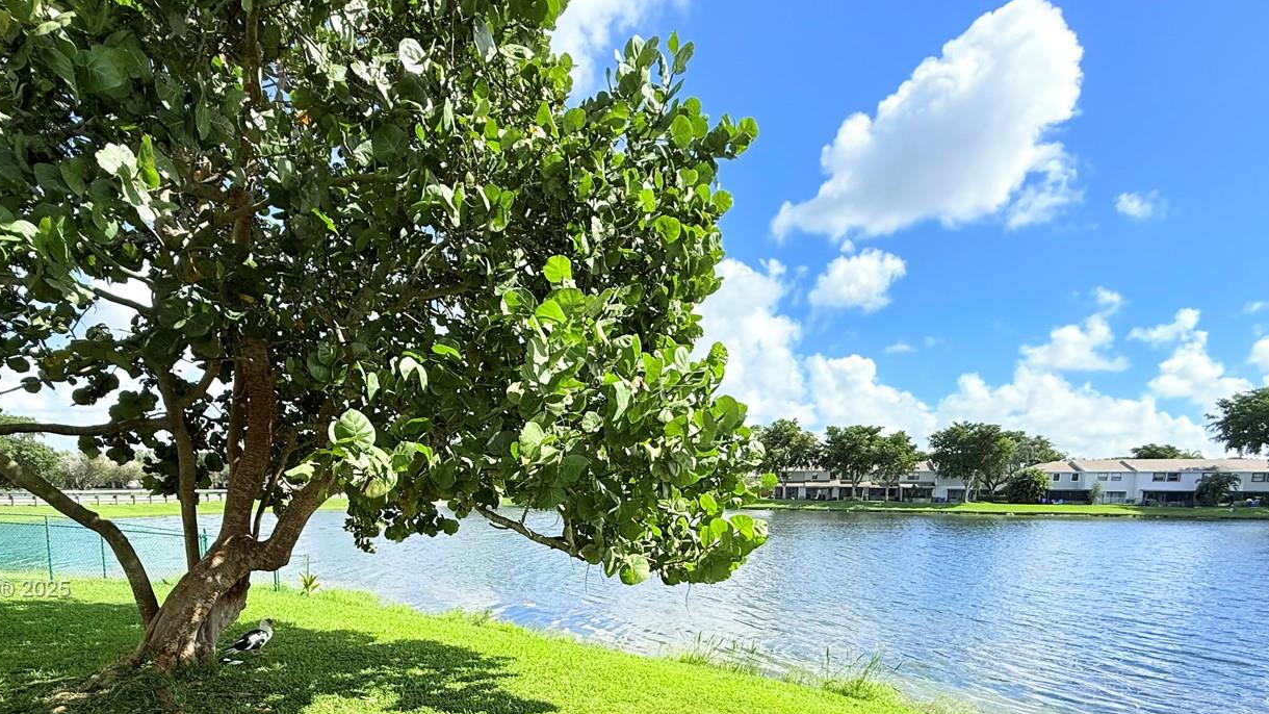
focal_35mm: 20
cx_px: 569
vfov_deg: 51.7
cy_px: 590
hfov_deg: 86.3
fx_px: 673
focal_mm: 2.22
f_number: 2.2
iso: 50
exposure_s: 1/1497
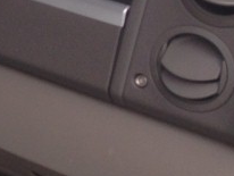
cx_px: -251
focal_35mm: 164
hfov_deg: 10.9
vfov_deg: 9.0
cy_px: 25
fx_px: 1110
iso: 50
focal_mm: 4.13
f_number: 2.4
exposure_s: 1/120
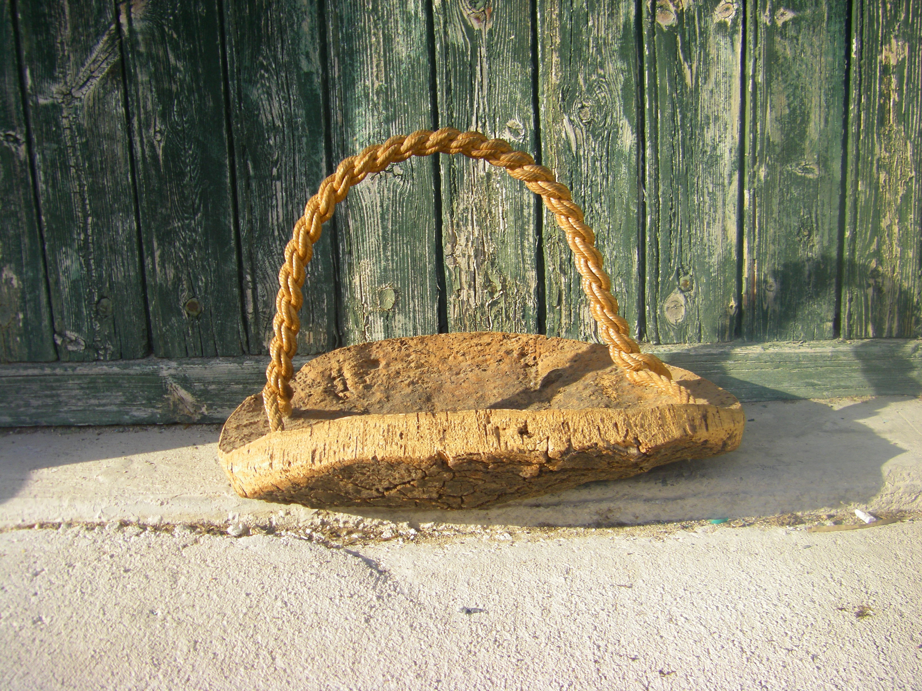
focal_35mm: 38
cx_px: 461
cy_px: 346
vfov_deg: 37.7
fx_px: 1012
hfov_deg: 49.0
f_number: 3.5
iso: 64
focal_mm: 6.3
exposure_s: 1/250
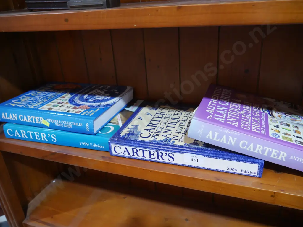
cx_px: 152
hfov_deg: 63.4
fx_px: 245
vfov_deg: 49.8
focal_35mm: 28
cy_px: 114
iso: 800
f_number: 4
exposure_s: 1/60
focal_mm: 14
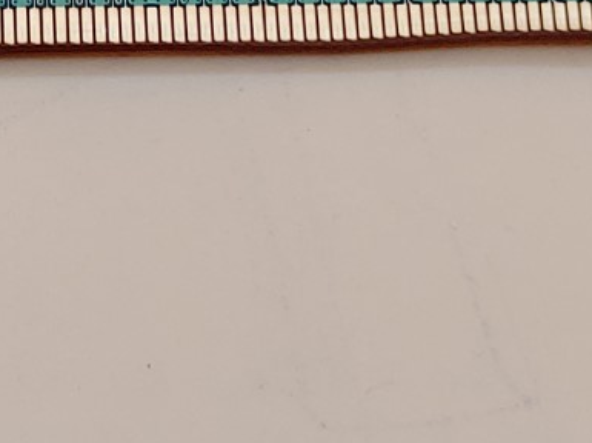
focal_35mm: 146
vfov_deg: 9.8
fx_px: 2495
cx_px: -66
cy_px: -225
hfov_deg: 13.3
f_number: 1.8
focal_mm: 4.36
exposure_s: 1/94
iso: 50
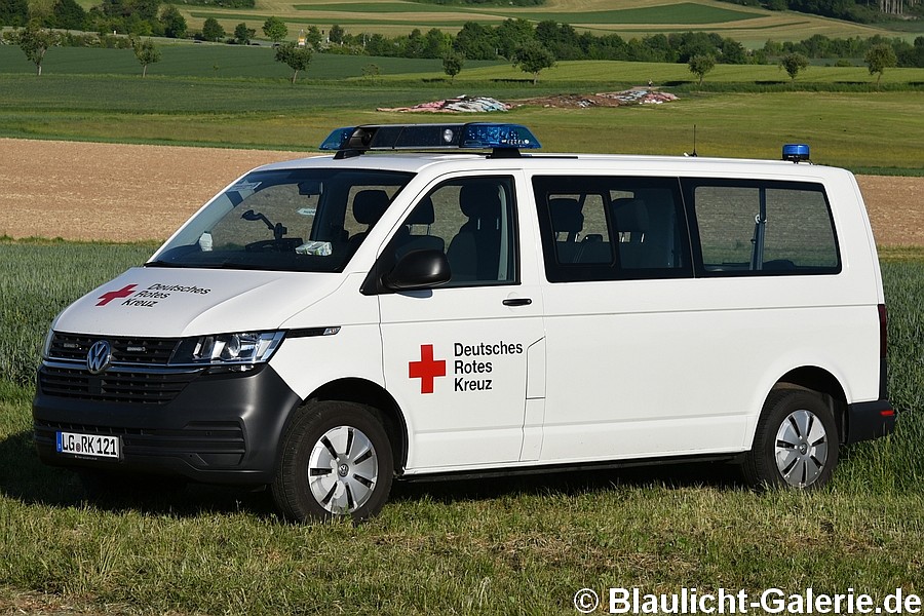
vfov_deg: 16.1
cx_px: 462
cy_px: 308
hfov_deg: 23.9
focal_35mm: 85
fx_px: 2181
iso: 200
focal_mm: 85
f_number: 11
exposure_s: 1/500
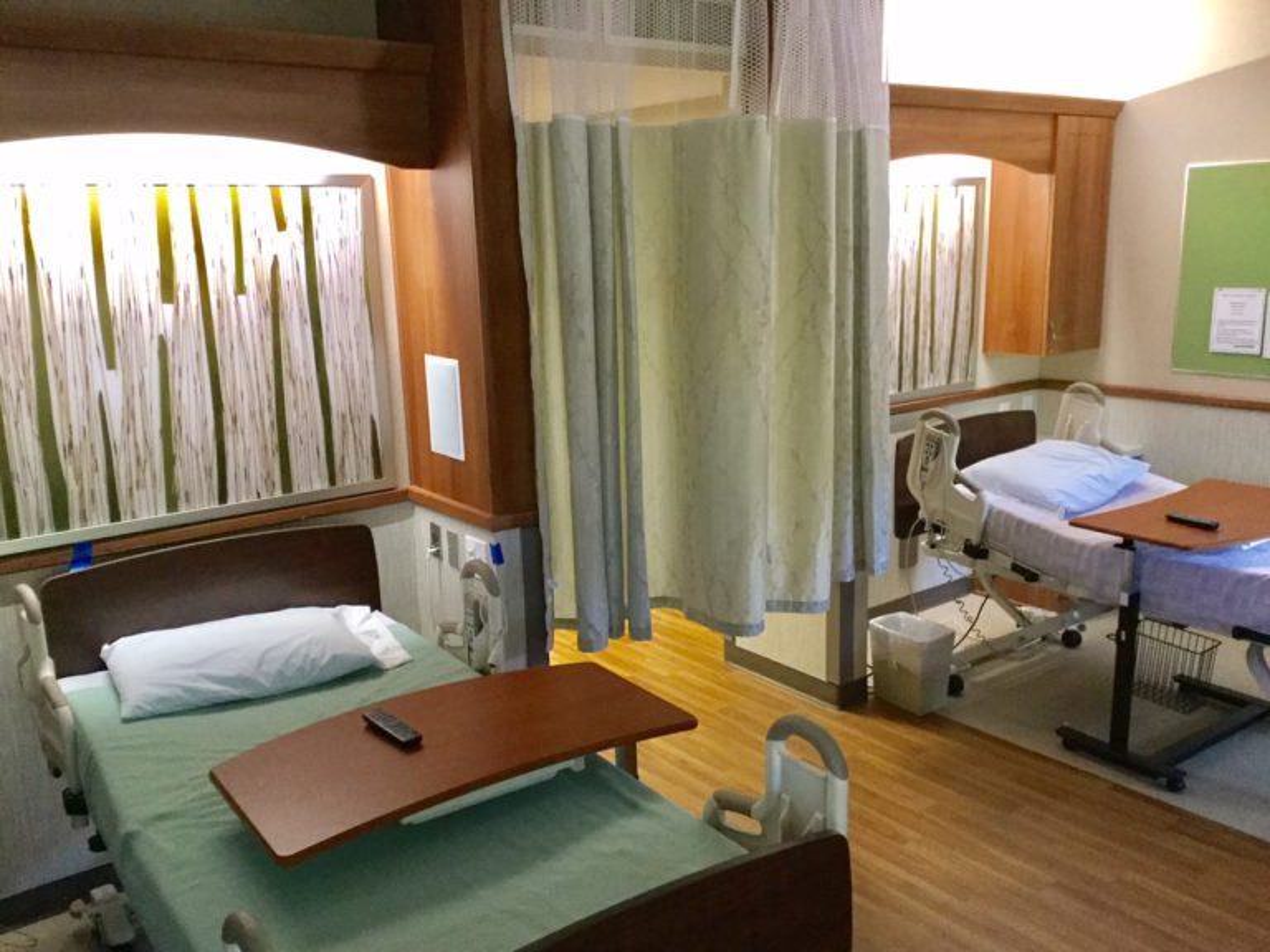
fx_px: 1137
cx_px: 635
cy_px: 476
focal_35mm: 31
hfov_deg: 58.4
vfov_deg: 45.4
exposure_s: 1/30
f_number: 2.4
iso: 160
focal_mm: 3.3
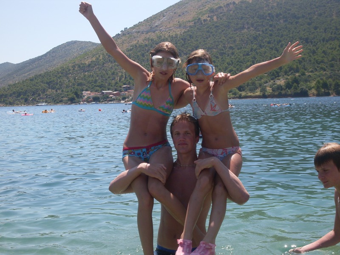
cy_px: 128
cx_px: 170
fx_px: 697
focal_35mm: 71
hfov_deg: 27.4
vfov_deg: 20.7
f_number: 3.7
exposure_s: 1/500
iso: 80
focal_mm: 11.7
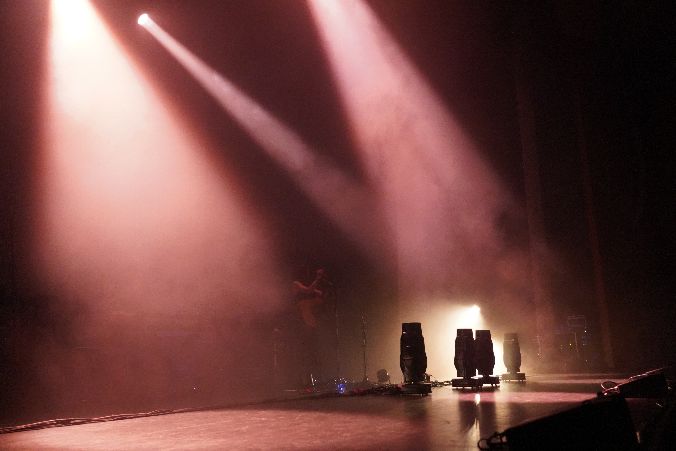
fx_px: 601
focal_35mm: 32
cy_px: 226
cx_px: 338
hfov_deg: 58.7
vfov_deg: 41.1
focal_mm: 32
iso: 12800
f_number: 4
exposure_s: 1/80
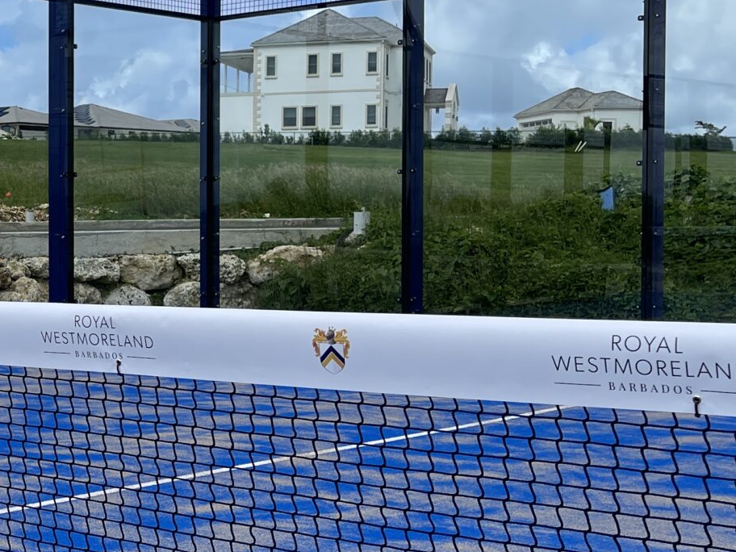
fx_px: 1552
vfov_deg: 20.2
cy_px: 277
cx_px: -57
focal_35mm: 73
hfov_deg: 25.0
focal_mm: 5.1
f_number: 1.6
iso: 32
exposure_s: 1/4525
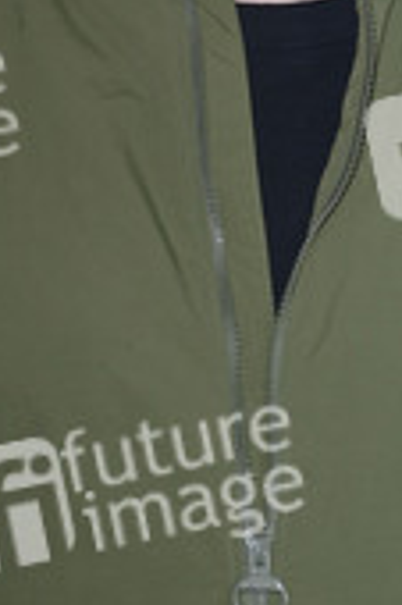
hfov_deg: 3.9
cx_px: 224
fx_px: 5908
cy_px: -43
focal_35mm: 352
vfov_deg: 5.8
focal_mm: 150
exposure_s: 1/250
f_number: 5.6
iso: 640
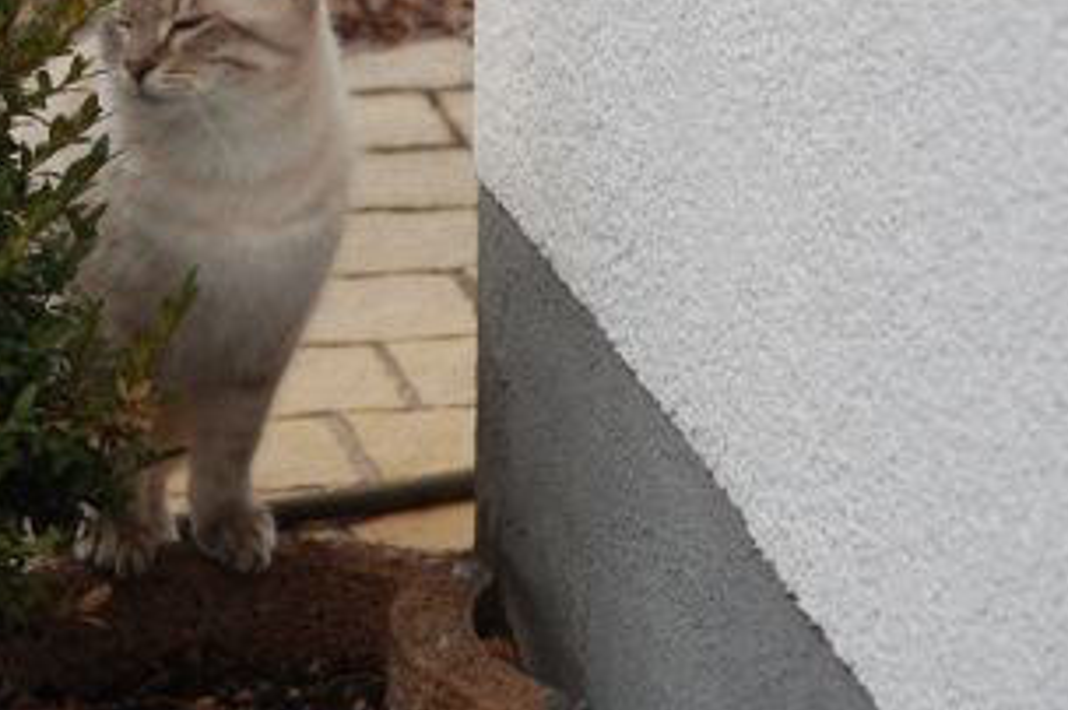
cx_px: 295
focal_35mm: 326
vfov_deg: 4.2
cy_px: 93
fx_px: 9661
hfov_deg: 6.3
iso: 800
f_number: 5.6
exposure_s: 1/100
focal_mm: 110
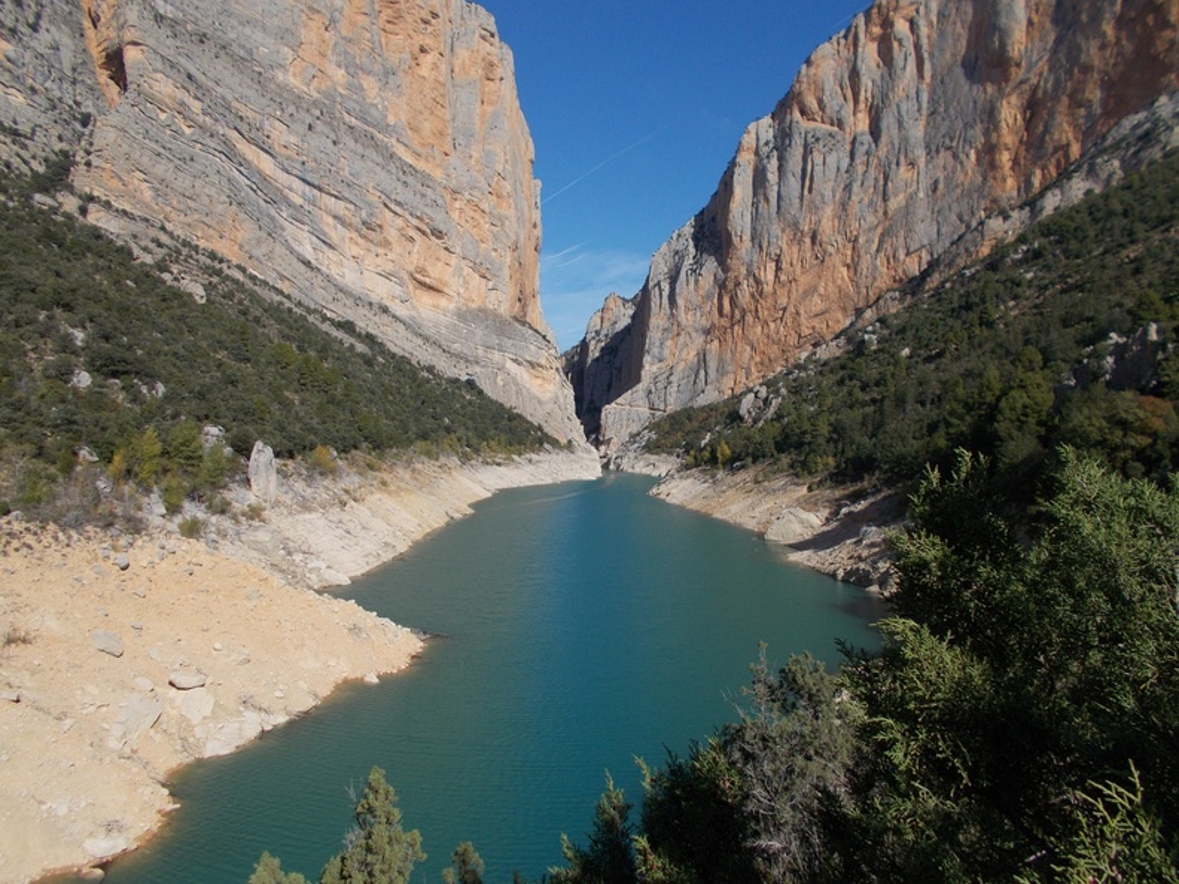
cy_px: 442
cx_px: 590
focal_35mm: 26
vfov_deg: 53.1
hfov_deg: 67.3
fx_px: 886
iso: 80
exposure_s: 1/250
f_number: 8
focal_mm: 4.6
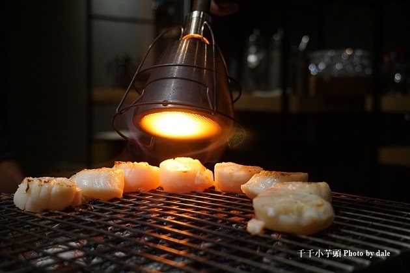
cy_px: 136
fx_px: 632
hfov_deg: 35.9
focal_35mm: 56
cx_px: 205
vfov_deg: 24.4
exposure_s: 1/60
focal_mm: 37
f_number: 5.6
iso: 1600
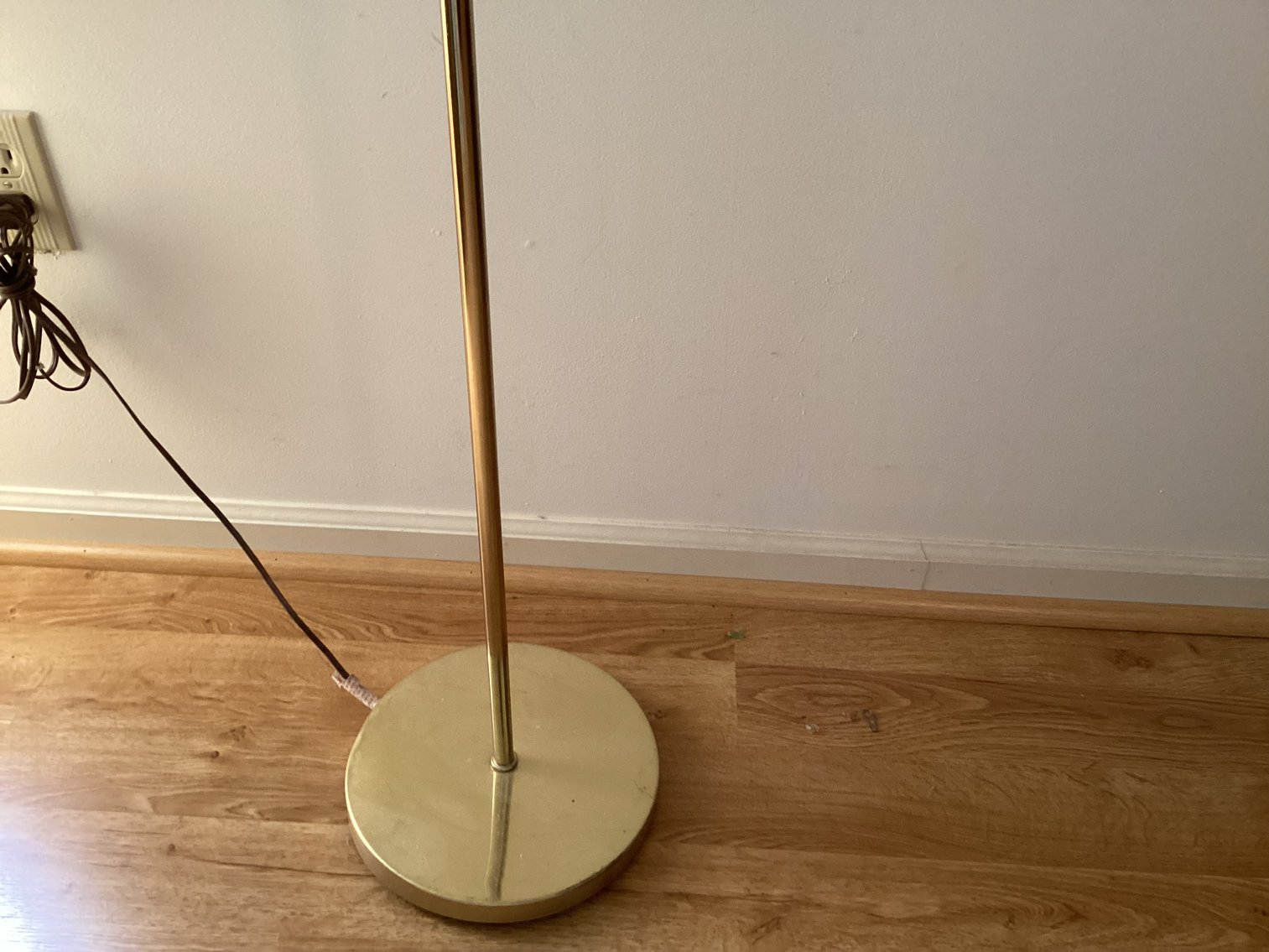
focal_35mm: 31
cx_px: 634
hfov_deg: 58.3
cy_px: 476
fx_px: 1137
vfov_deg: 45.4
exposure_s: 1/50
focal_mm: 3.3
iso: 320
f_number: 2.4
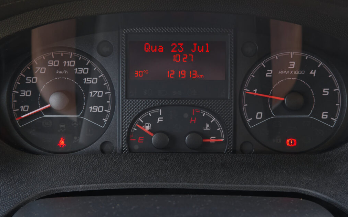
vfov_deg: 39.4
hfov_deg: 59.6
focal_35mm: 32
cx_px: 176
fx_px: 304
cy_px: 104
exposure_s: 1/100
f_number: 8
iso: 2000
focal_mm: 20.9
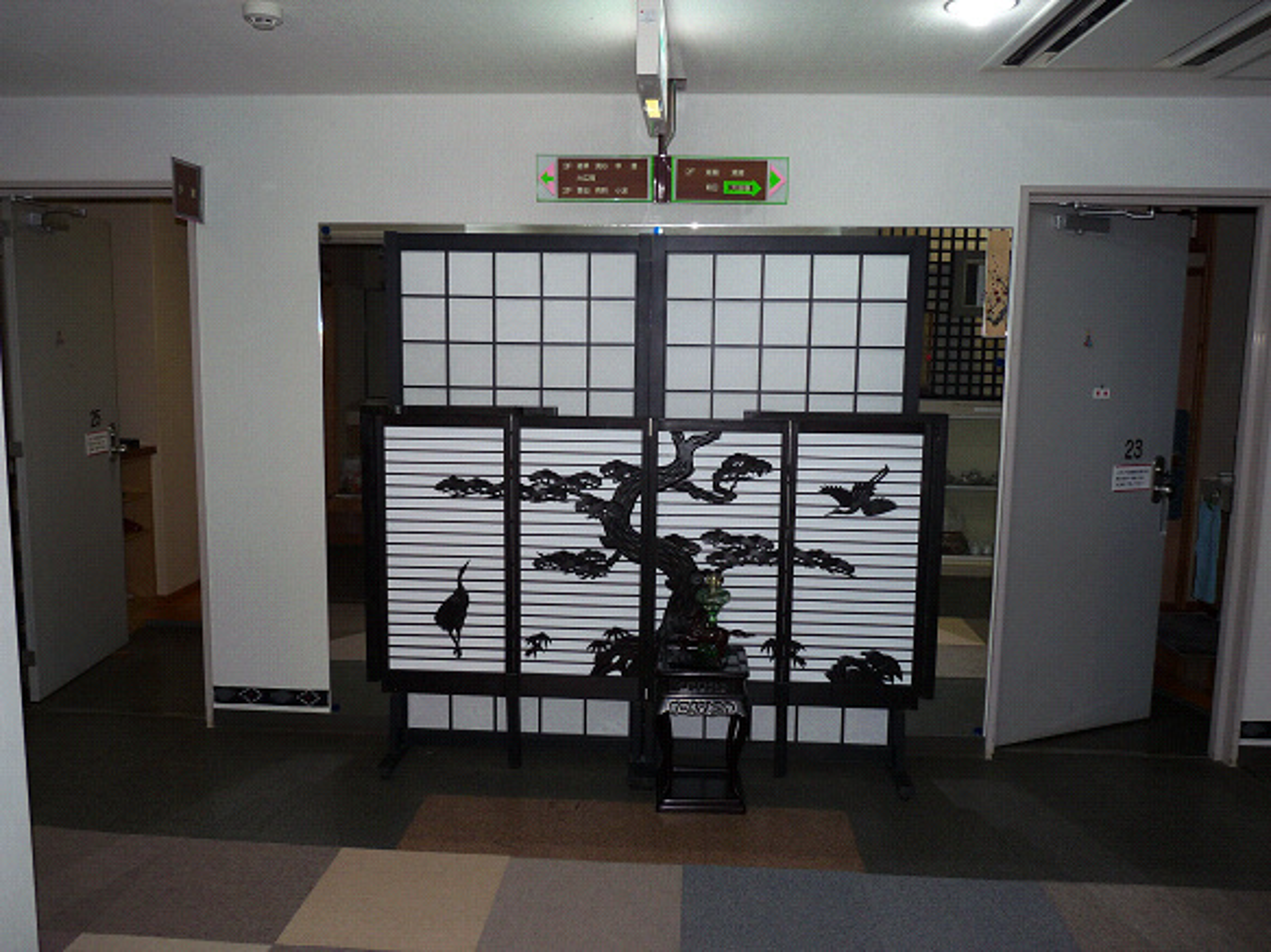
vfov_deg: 51.3
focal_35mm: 27
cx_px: 636
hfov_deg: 65.3
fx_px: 991
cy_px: 476
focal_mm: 4.8
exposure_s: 1/30
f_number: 2.8
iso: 100
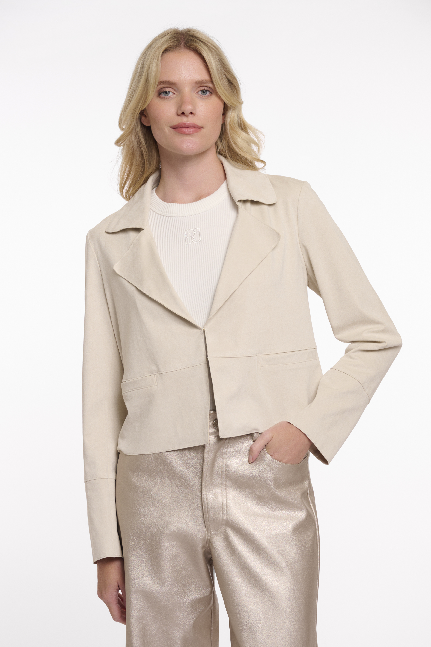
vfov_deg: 25.1
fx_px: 1457
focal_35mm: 81
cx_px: 216
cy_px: 324
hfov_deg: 16.8
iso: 125
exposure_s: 1/160
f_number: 8
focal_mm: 81
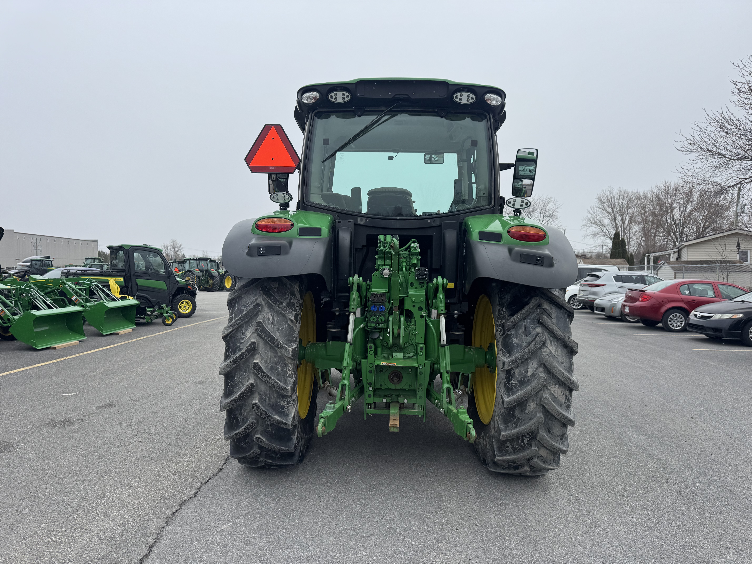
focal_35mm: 24
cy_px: 282
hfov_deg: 71.6
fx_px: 521
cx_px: 376
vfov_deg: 56.8
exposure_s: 1/4049
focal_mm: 6.76
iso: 80
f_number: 1.78
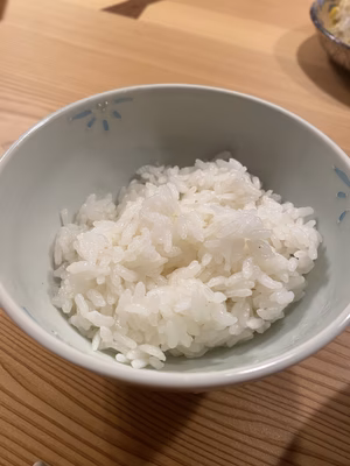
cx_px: 175
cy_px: 233
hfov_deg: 53.1
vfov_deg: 67.3
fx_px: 351
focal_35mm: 26
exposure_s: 1/50
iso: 80
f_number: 1.8
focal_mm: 4.25
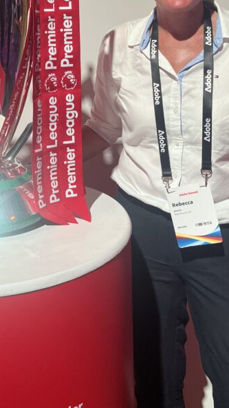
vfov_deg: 40.7
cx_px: 68
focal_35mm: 49
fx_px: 529
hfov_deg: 24.3
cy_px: 92
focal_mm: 5.1
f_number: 1.6
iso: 125
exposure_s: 1/100
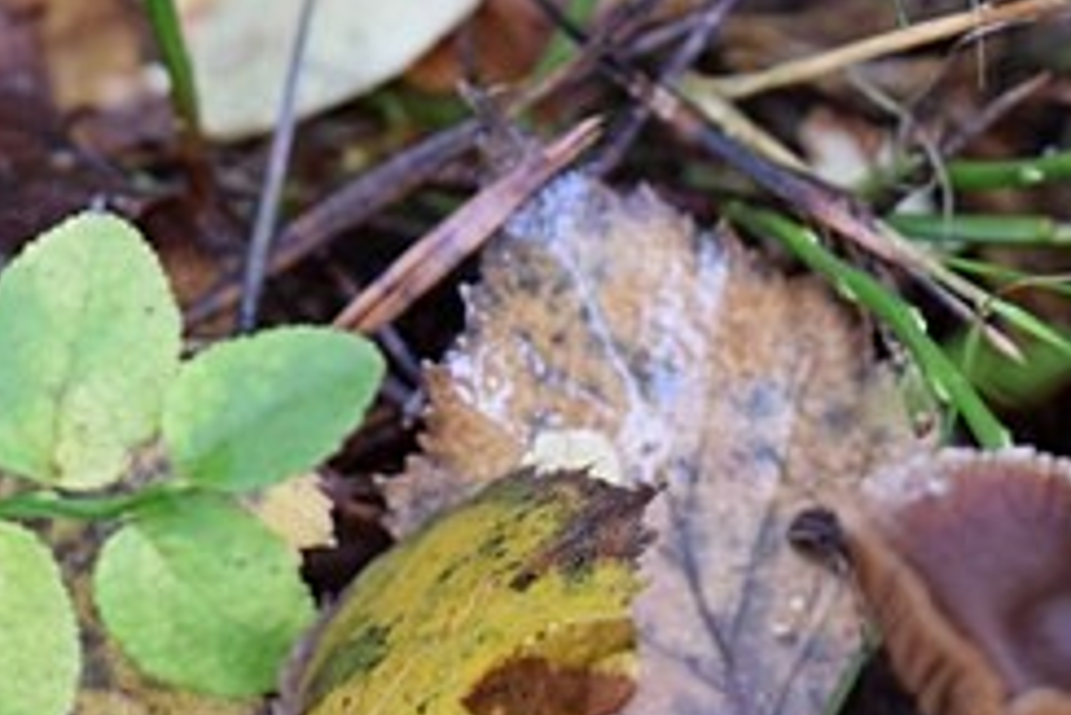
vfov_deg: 4.7
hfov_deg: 7.0
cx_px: 263
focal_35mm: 295
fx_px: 8781
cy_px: -33
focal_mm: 60
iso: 800
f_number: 3.2
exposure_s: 1/160
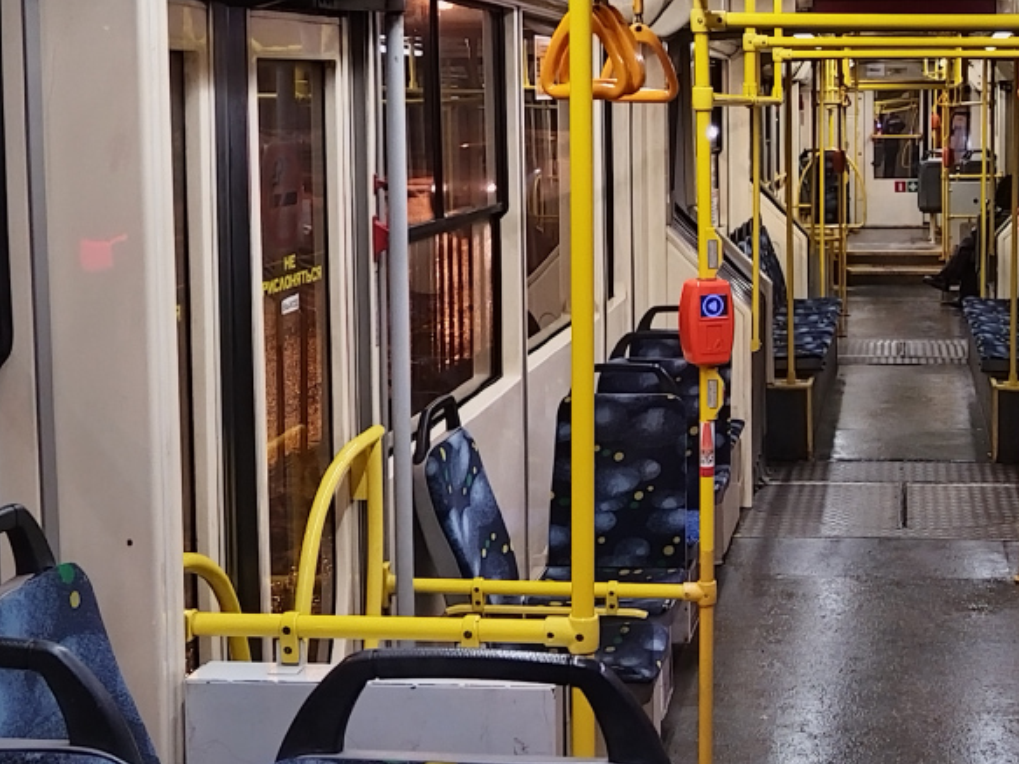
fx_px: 1707
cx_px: 808
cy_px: 235
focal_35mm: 58
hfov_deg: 32.4
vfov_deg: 25.1
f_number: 1.9
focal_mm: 4.95
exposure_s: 1/33.3
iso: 1151
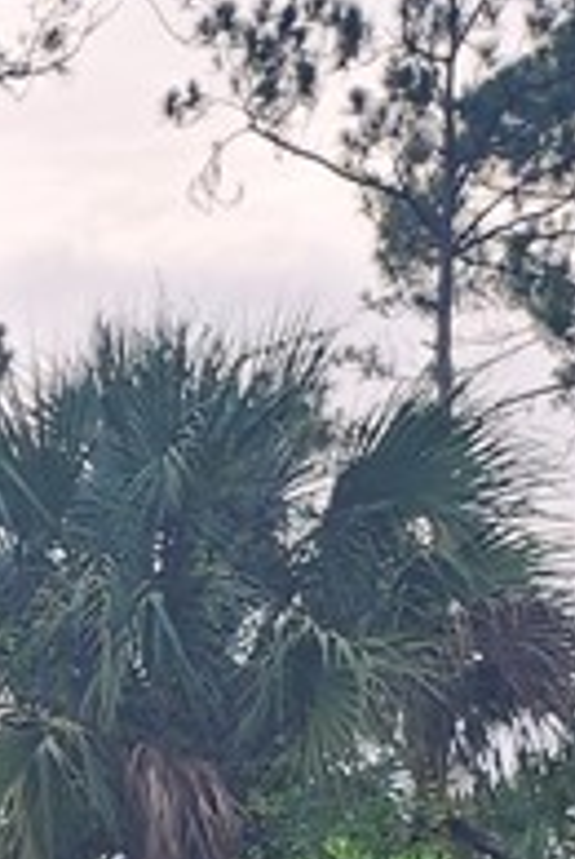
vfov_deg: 14.5
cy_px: 1497
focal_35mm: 126
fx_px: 3008
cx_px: -1106
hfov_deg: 9.0
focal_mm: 6.4
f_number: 1.8
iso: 64
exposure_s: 1/180
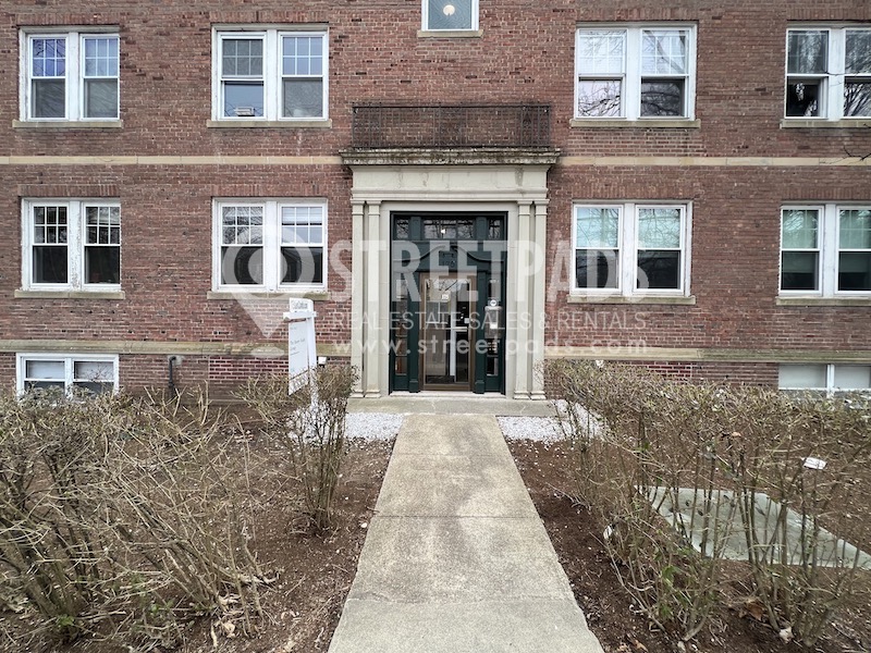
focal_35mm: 13
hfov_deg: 106.2
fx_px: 327
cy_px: 326
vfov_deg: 89.9
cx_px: 436
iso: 32
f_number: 1.8
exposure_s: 1/481
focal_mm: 1.57
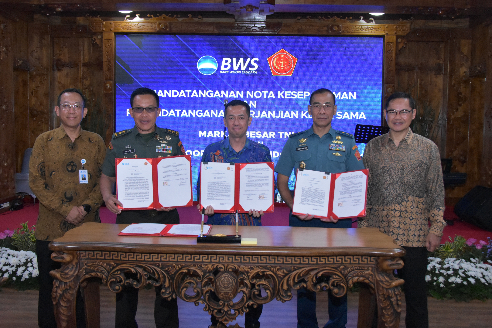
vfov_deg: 34.2
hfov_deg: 49.6
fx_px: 533
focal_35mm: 39
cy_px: 164
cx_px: 246
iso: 5000
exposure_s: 1/320
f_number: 5.6
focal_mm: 26
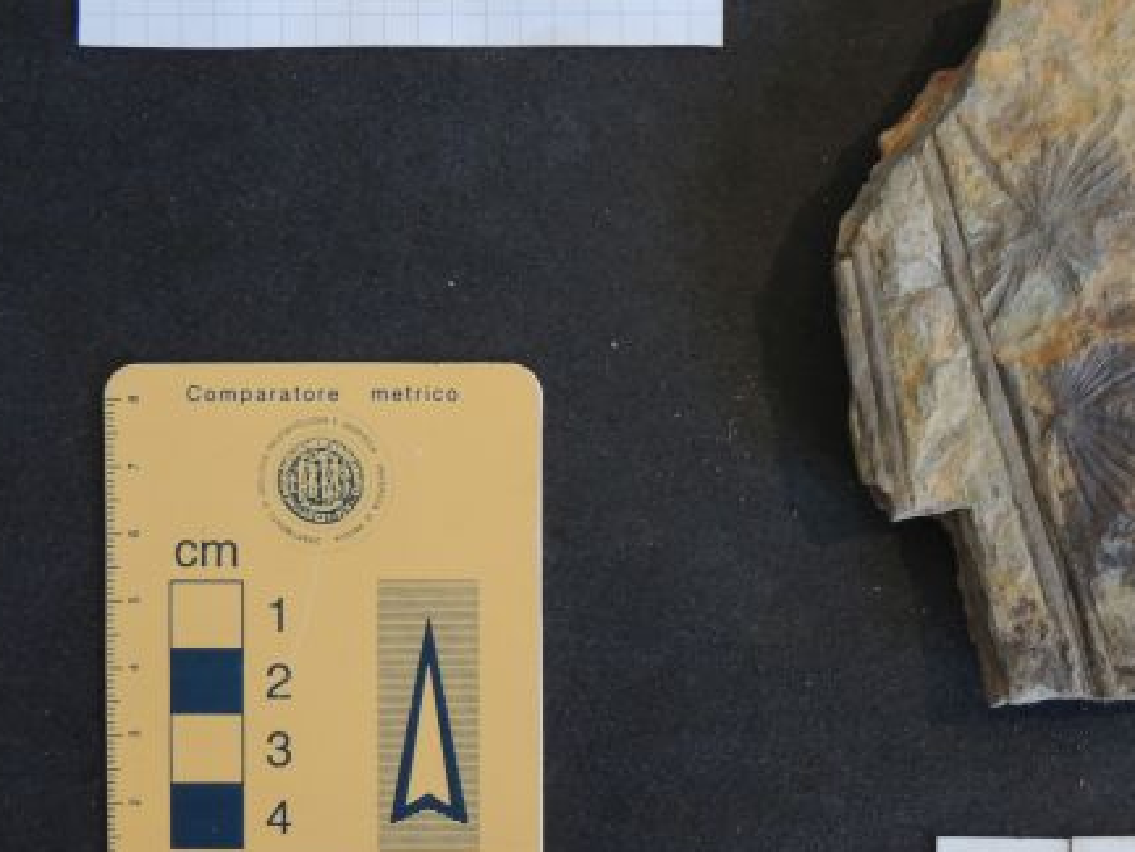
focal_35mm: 133
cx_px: 799
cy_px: 417
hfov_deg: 14.8
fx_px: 4362
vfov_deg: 11.2
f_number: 4.1
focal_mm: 16
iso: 450
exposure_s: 1/25
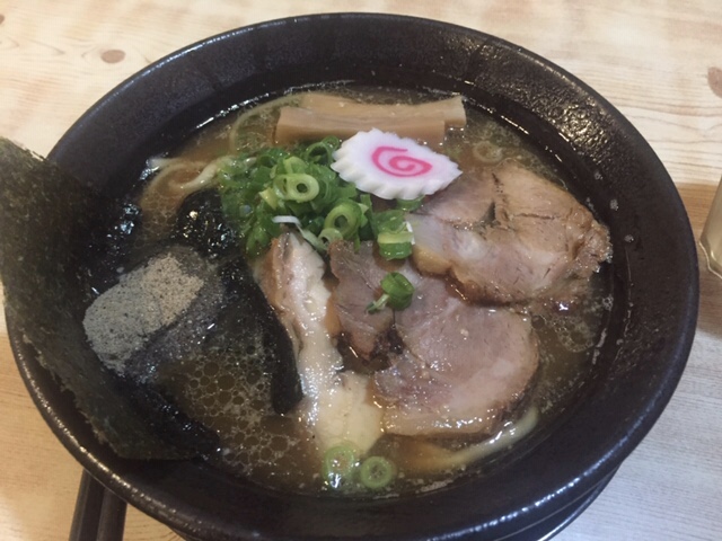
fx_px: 605
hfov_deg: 61.7
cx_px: 361
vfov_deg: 48.2
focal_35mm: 29
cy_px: 270
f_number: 2.2
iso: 250
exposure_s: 1/15
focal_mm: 4.15
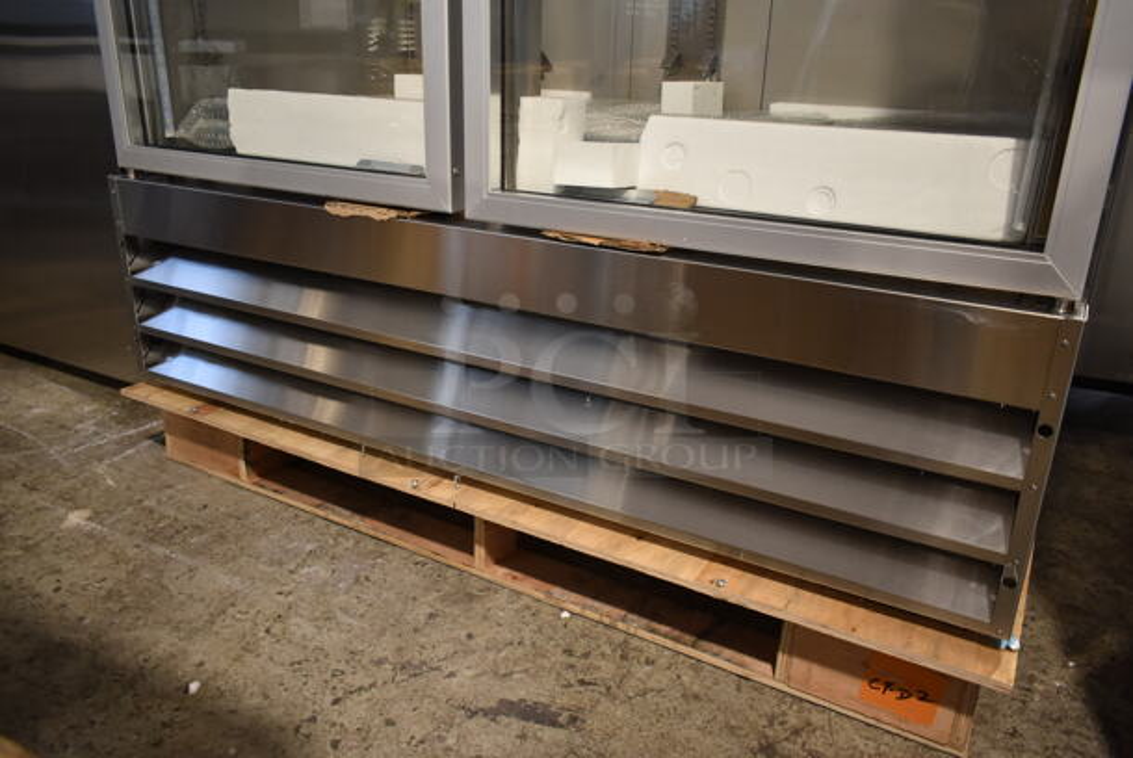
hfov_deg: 67.3
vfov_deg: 48.0
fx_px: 851
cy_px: 379
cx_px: 566
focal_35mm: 27
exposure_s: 1/30
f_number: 3.5
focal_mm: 18
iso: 720
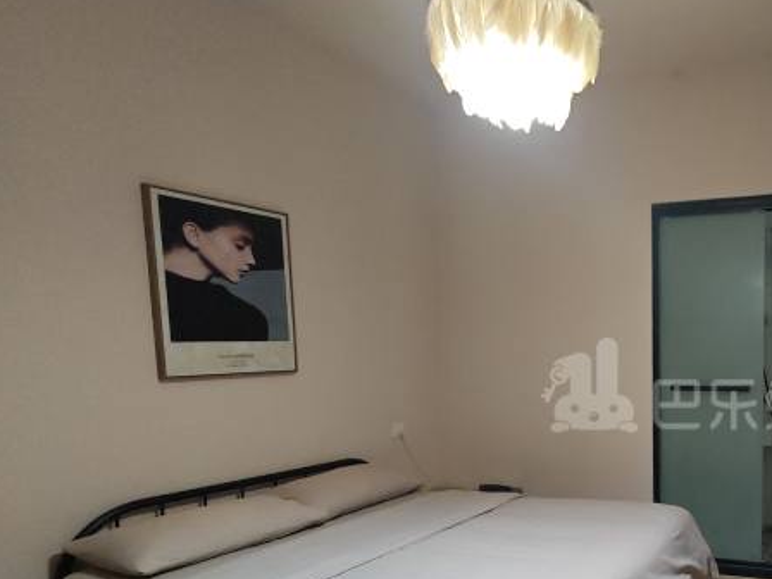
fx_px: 558
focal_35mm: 25
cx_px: 679
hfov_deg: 60.1
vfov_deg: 53.8
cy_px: 386
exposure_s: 1/27.9
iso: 400
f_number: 2.2
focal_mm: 2.16
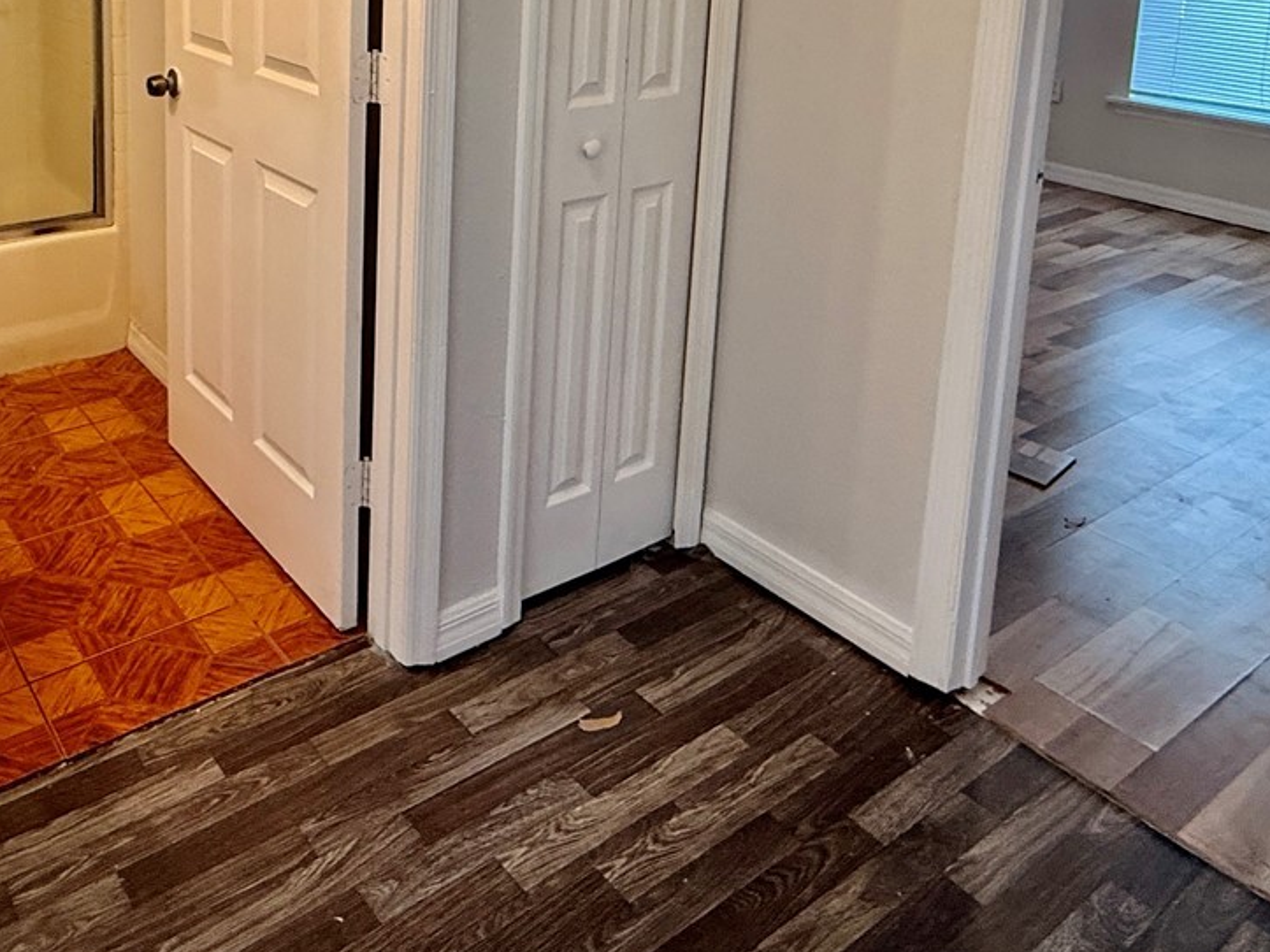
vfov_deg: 40.6
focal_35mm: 31
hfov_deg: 56.1
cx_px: 350
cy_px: 32
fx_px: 1137
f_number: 2.2
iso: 250
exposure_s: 1/120
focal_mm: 2.22
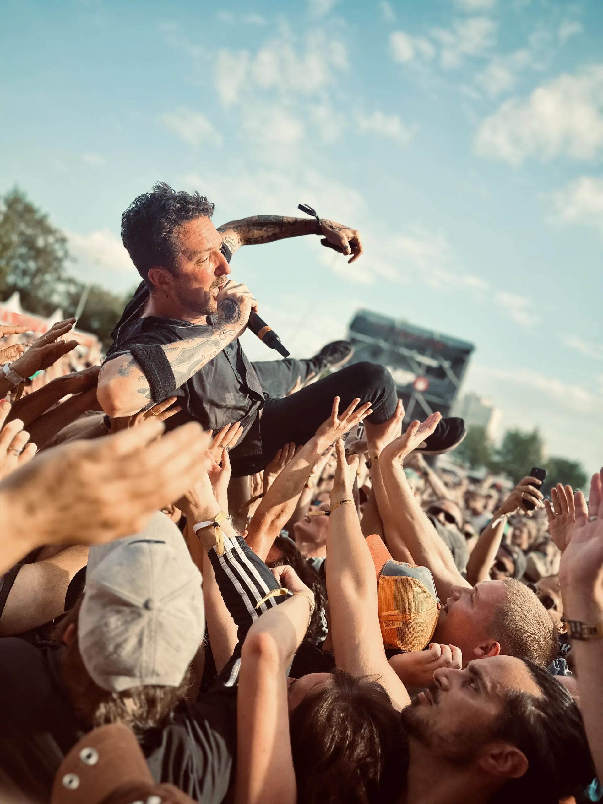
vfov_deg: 71.6
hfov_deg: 56.8
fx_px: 557
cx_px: 302
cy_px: 402
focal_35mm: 24
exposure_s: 1/3155
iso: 80
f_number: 1.78
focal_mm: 6.86
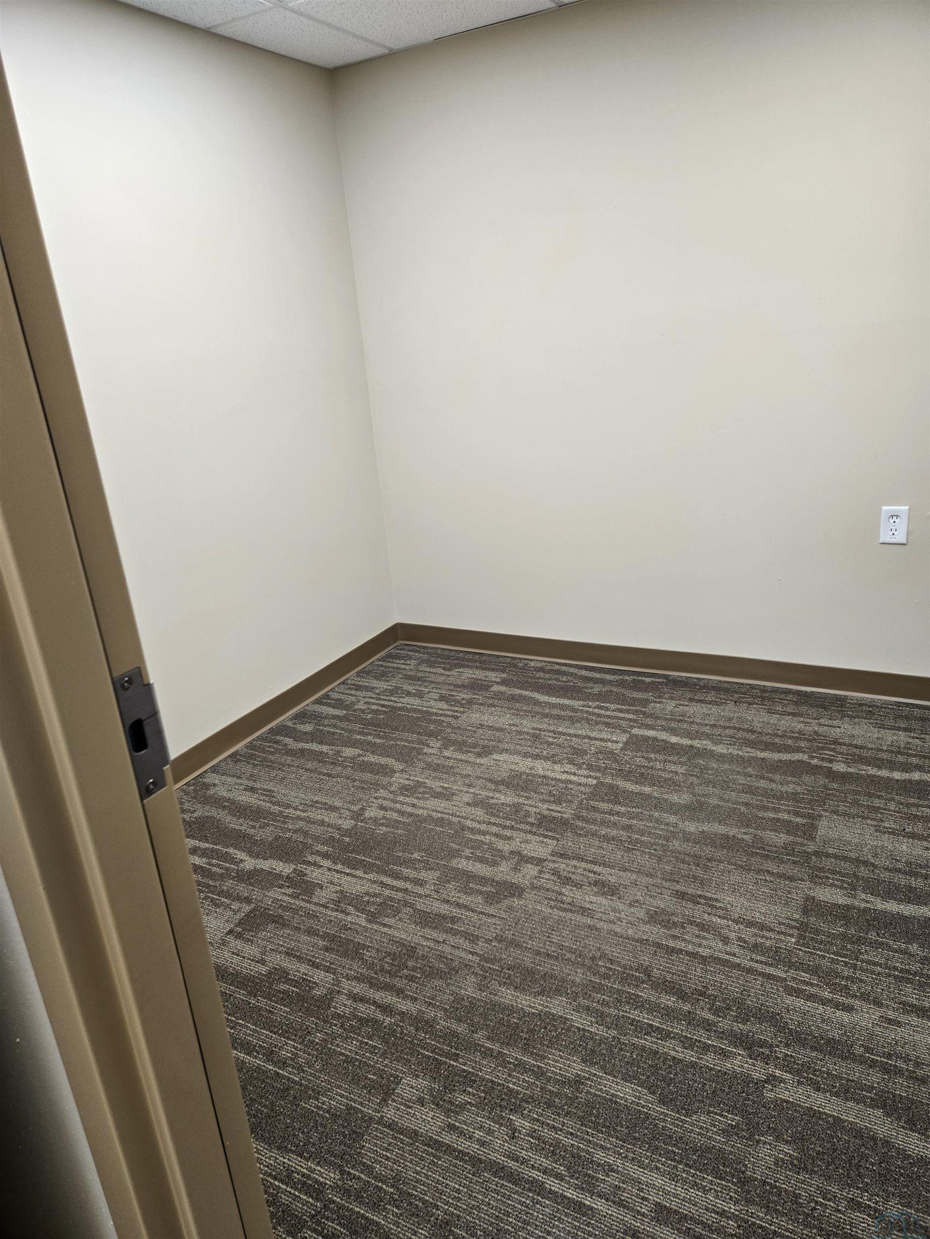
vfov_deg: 73.9
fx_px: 824
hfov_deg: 58.9
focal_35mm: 23
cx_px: 465
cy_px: 620
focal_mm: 5.4
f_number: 1.8
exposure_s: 1/120
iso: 125
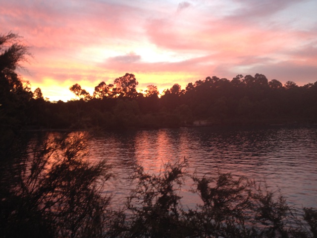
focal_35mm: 35
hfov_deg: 52.6
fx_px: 321
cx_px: 158
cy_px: 119
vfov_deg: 40.7
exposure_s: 1/20
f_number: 2.4
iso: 64
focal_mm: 4.28
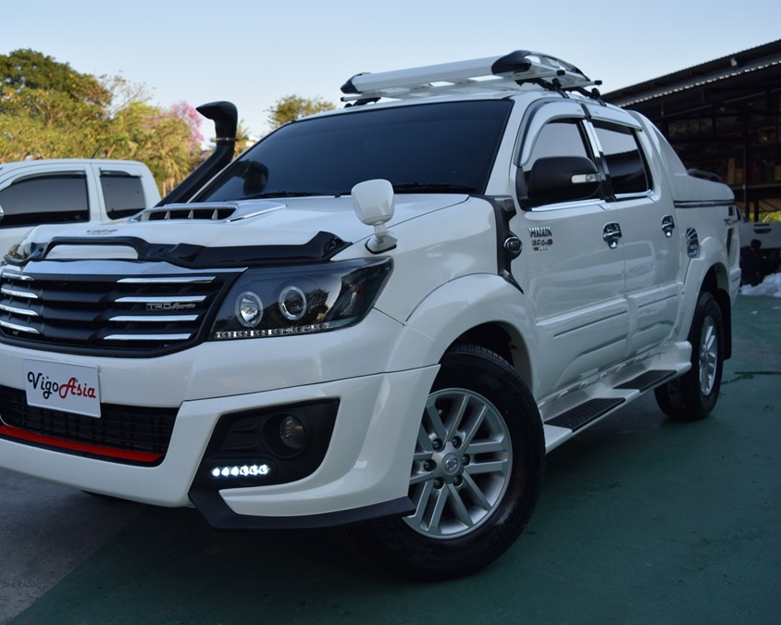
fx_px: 948
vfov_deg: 36.5
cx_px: 317
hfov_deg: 44.6
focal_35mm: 41
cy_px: 312
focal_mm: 24
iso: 400
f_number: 5
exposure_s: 1/1250
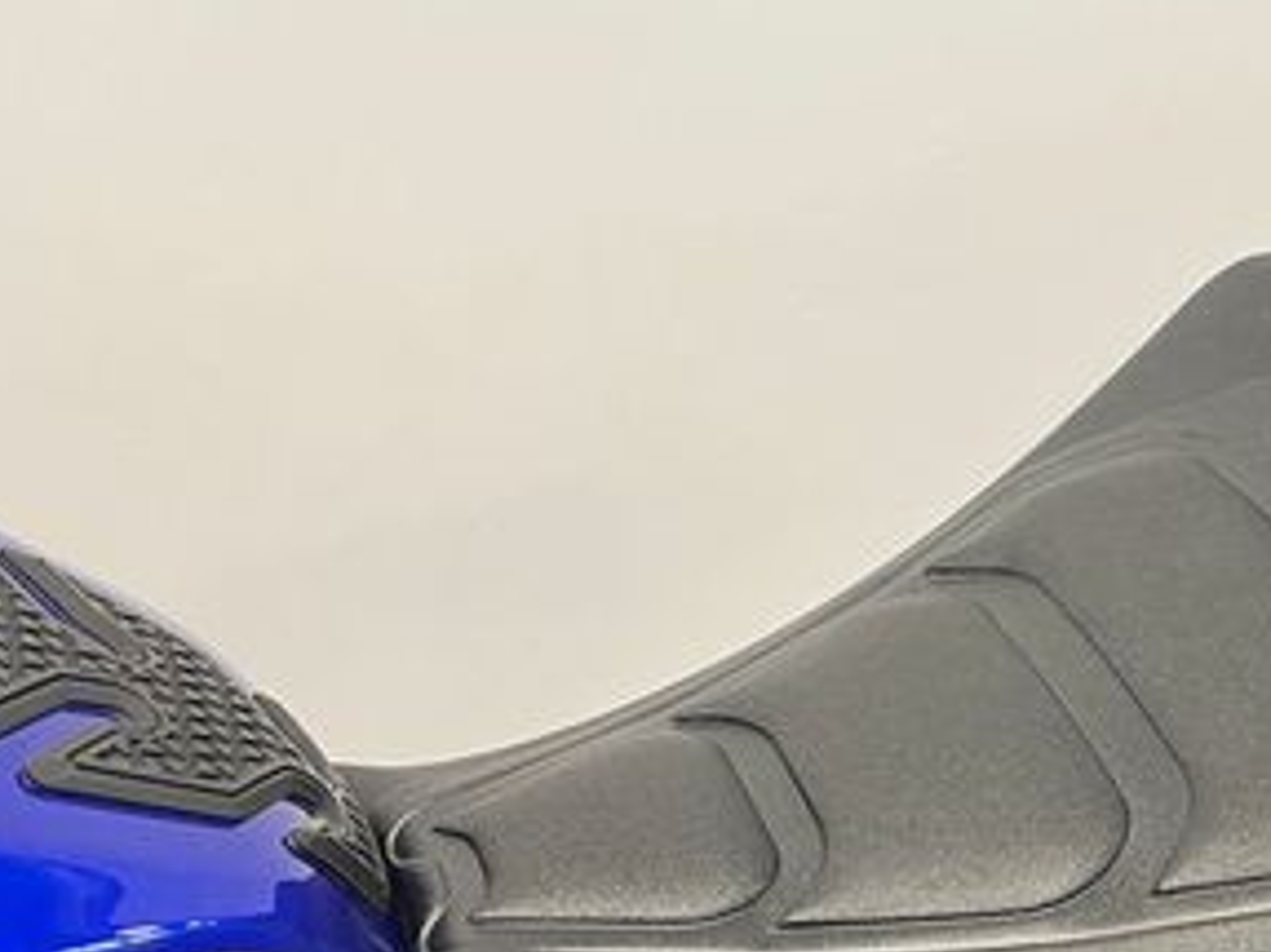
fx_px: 2129
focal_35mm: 58
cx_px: 1178
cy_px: 779
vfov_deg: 24.7
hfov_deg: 31.5
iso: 125
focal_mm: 5.1
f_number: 1.6
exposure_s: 1/50
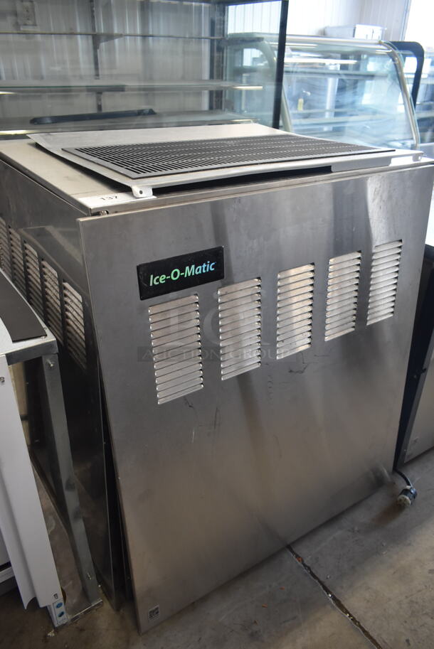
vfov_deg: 67.3
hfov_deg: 48.0
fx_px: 487
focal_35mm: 27
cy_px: 324
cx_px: 217
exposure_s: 1/60
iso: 800
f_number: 4.5
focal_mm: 18
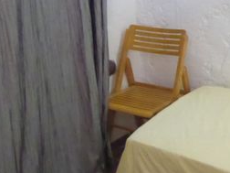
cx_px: 156
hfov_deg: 27.6
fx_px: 465
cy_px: 22
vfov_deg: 20.6
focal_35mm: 70
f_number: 3.3
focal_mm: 4.3
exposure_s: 1/40
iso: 1600
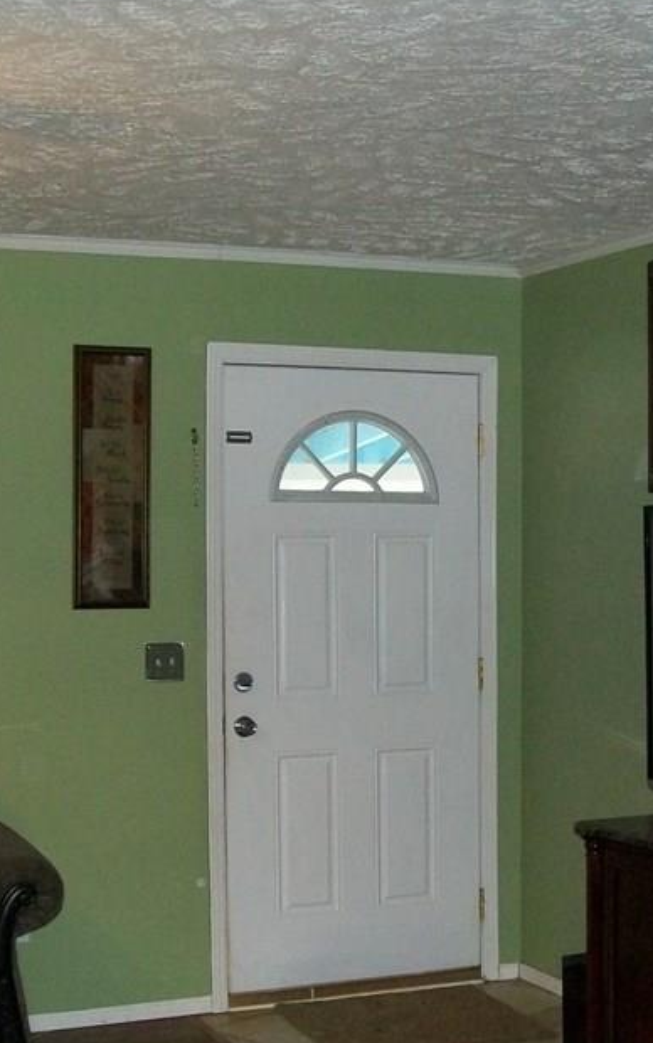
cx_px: 419
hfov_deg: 20.6
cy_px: 627
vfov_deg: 32.4
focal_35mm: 63
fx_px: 1792
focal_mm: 6
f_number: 2.7
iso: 160
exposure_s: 1/60
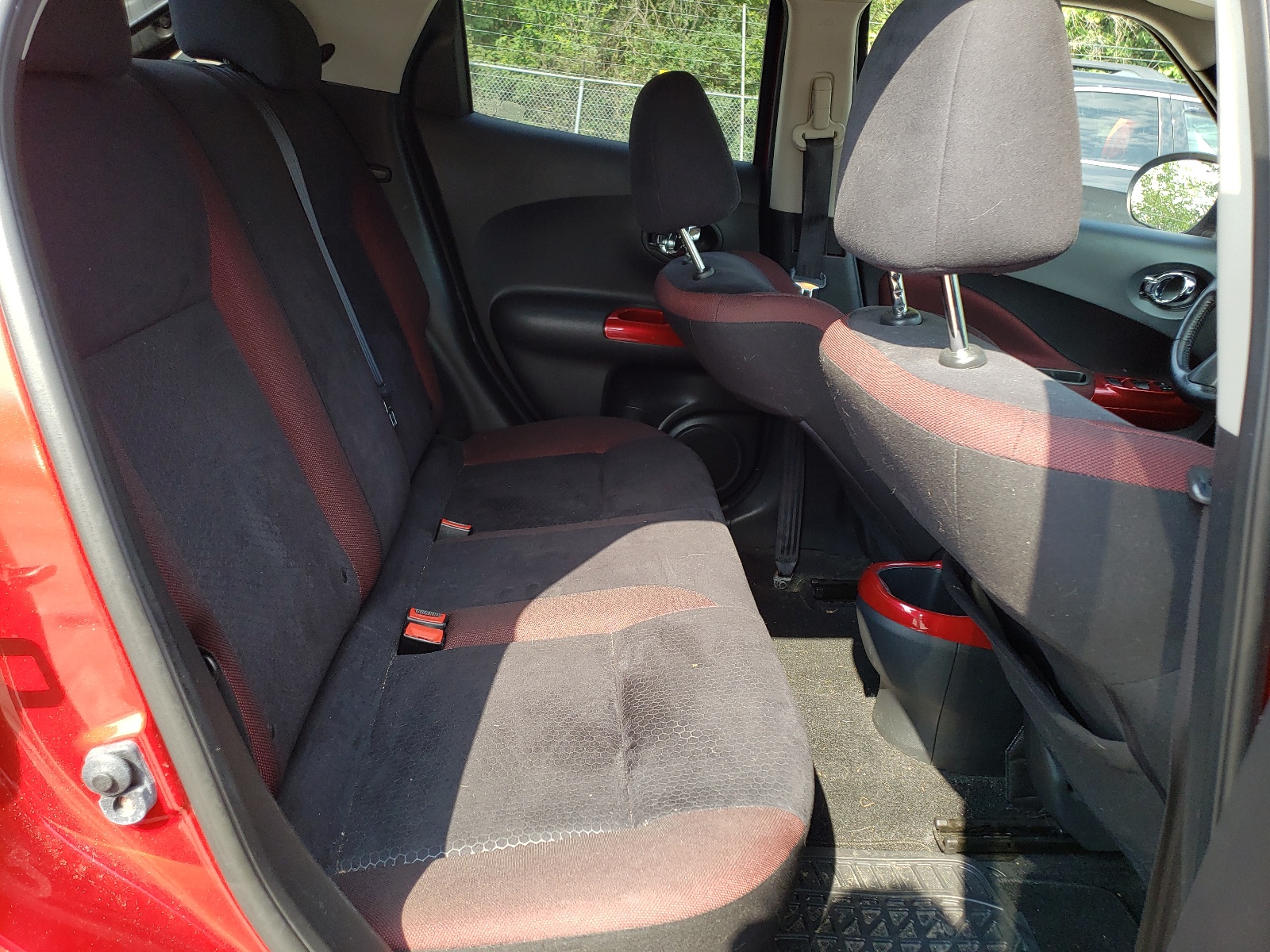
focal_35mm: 26
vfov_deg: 53.1
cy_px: 476
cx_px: 635
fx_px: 954
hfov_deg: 67.3
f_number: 1.5
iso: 50
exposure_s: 1/323
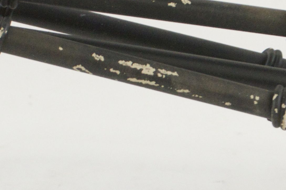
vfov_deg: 7.5
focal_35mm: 182
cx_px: 248
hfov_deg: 11.3
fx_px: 1444
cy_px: 114
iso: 400
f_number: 5.6
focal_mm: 22
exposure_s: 1/125
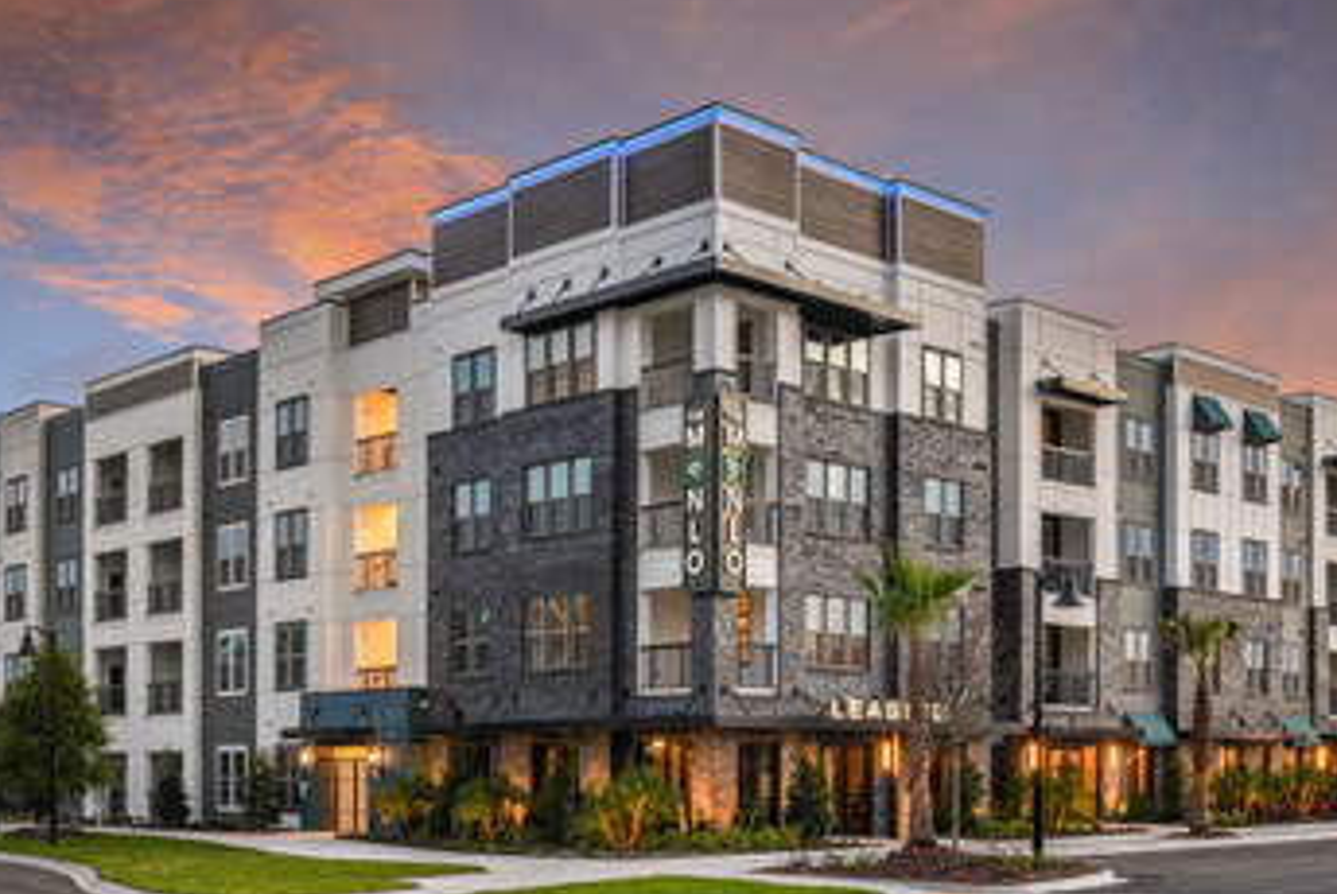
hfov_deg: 43.6
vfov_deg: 29.9
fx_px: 1673
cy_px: 398
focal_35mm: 45
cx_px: 637
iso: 80
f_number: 8
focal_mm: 31
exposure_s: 1.3
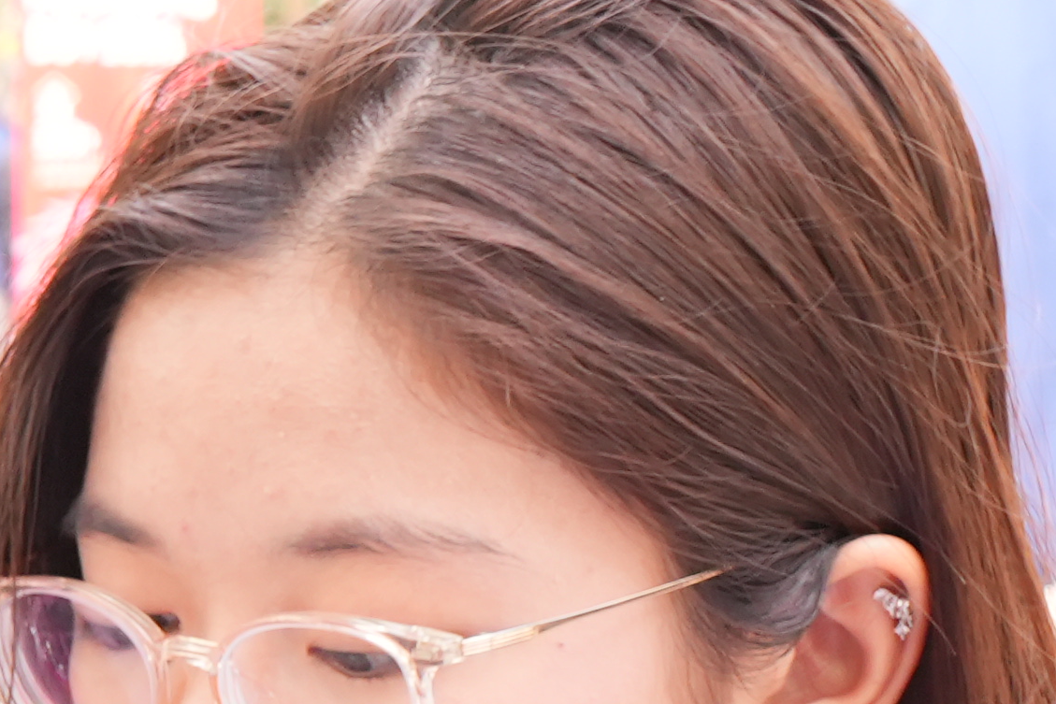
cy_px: 1459
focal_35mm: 180
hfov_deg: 10.1
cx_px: -1394
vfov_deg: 7.3
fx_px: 5280
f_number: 5.6
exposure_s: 1/200
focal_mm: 29
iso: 1000
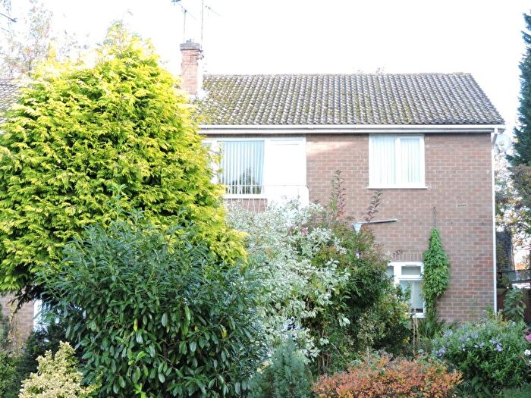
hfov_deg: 32.2
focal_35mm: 60
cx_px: 266
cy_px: 199
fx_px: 920
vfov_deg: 24.4
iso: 110
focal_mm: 10.7
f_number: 3.7
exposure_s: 1/60
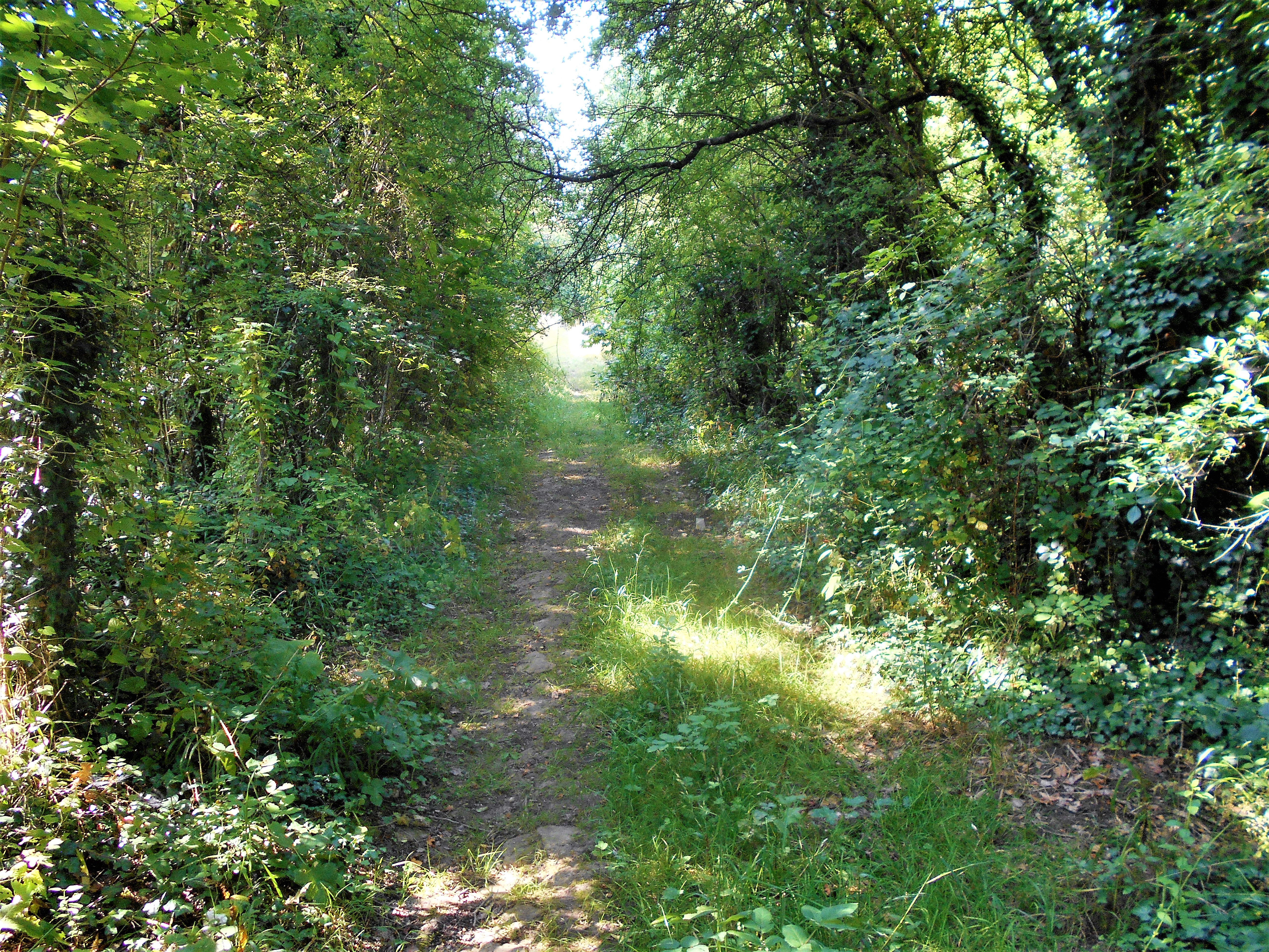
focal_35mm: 26
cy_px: 476
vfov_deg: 53.1
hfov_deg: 67.3
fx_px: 953
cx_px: 634
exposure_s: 1/30
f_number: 3.2
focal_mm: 4.6
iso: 110
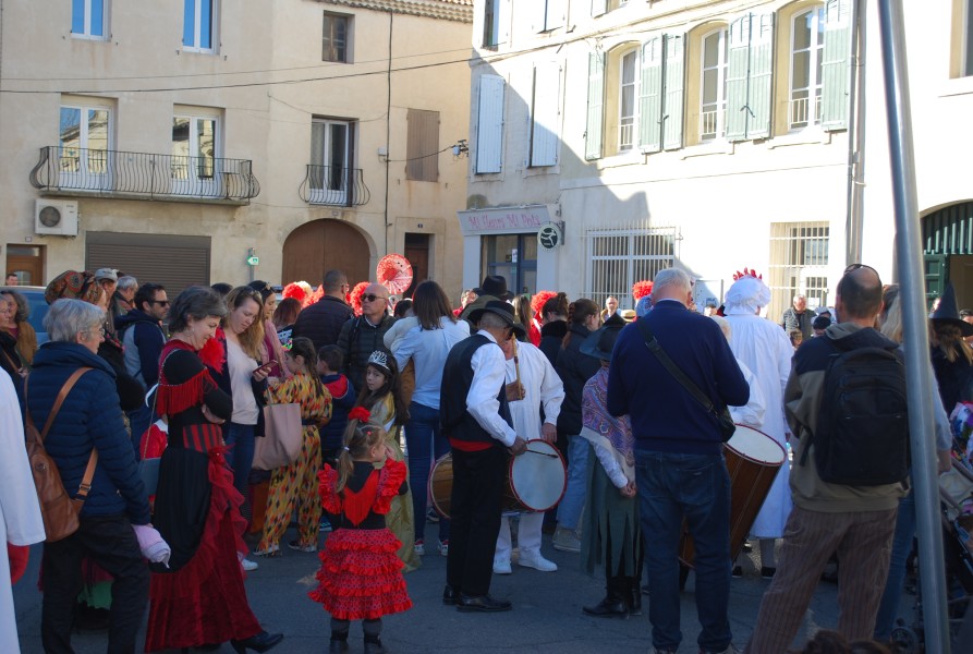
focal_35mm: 48
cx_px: 486
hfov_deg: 41.0
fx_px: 1300
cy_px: 327
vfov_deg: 28.2
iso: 100
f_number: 5
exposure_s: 1/125
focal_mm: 32
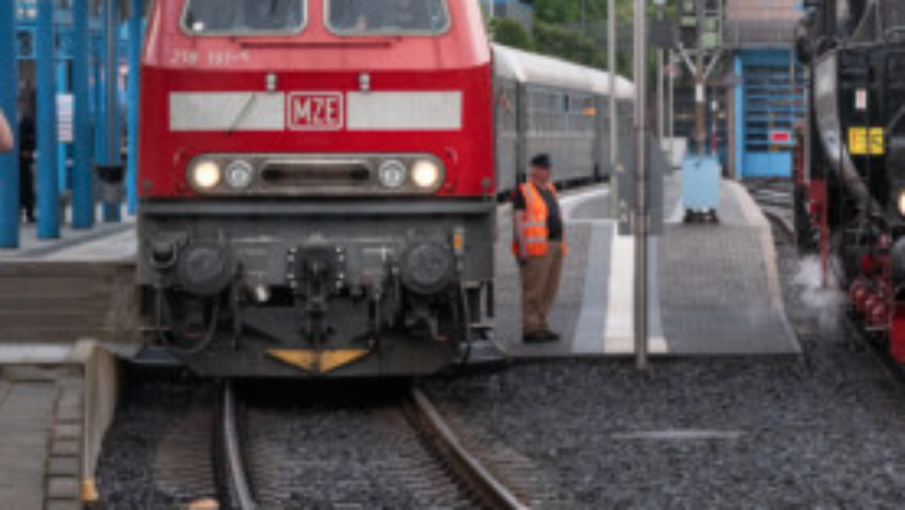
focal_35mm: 192
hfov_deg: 11.2
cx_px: 637
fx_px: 4609
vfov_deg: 6.3
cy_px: 33
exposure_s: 1/320
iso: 1250
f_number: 7.1
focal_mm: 61
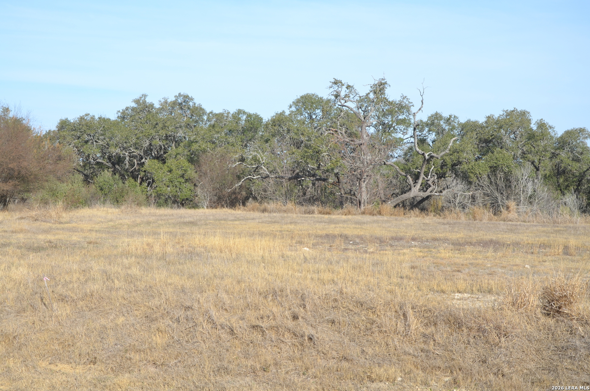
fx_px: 859
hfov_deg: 37.9
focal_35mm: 52
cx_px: 295
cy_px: 196
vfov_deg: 25.6
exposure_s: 1/250
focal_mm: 35
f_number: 8
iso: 100
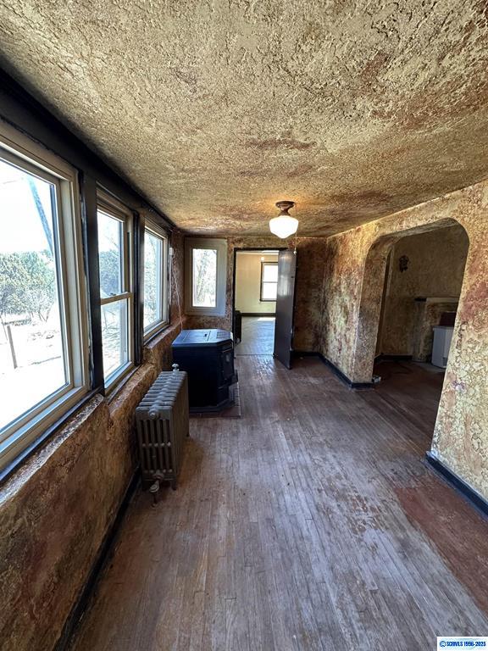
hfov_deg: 85.7
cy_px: 326
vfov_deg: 102.1
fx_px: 263
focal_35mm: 14
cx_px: 244
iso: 200
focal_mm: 2.22
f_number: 2.2
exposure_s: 1/99
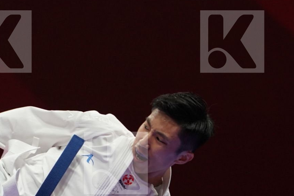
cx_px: 0
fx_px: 5299
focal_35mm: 649
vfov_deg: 2.1
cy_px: 163
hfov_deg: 3.2
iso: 2000
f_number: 4
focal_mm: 206
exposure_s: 1/1000
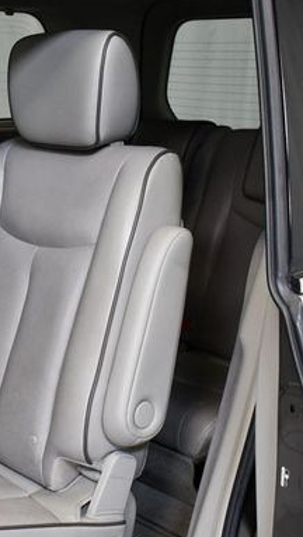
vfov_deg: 33.3
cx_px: -35
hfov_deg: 18.4
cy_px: 283
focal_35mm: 63
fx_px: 898
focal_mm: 18
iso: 1250
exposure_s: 1/125
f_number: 3.5
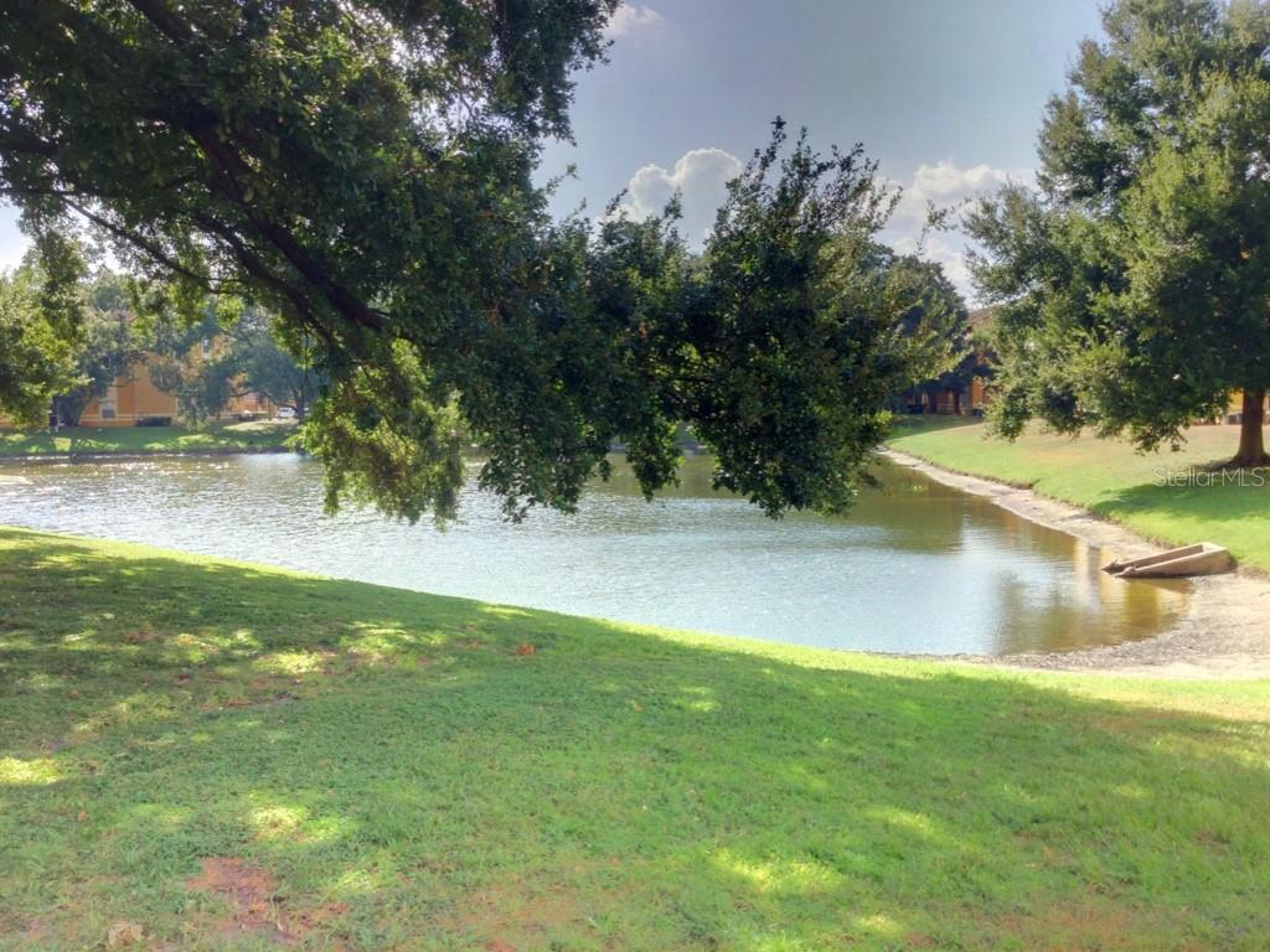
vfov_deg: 45.4
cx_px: 635
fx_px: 1137
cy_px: 476
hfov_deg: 58.4
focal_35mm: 31
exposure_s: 1/783
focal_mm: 3.3
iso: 25
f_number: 2.4
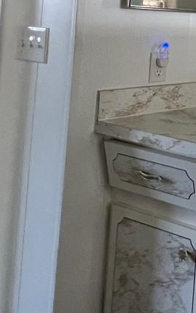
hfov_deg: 16.4
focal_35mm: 51
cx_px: 430
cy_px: 23
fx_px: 436
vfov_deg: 36.7
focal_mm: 1.57
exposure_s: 1/71
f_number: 1.8
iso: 250
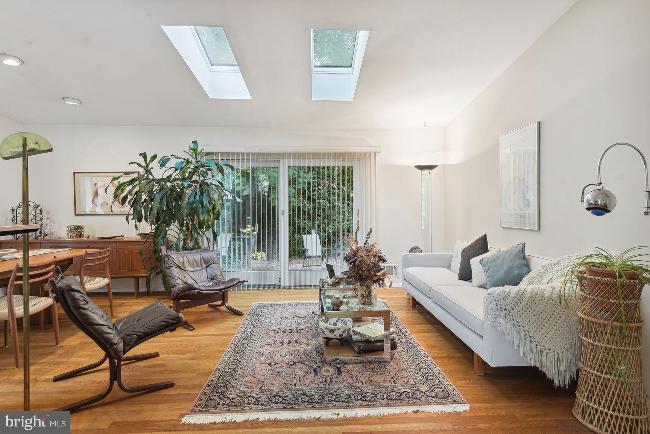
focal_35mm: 19
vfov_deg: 64.6
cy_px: 217
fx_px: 343
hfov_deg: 86.9
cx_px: 325
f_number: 8
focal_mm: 19
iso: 400
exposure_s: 1/10
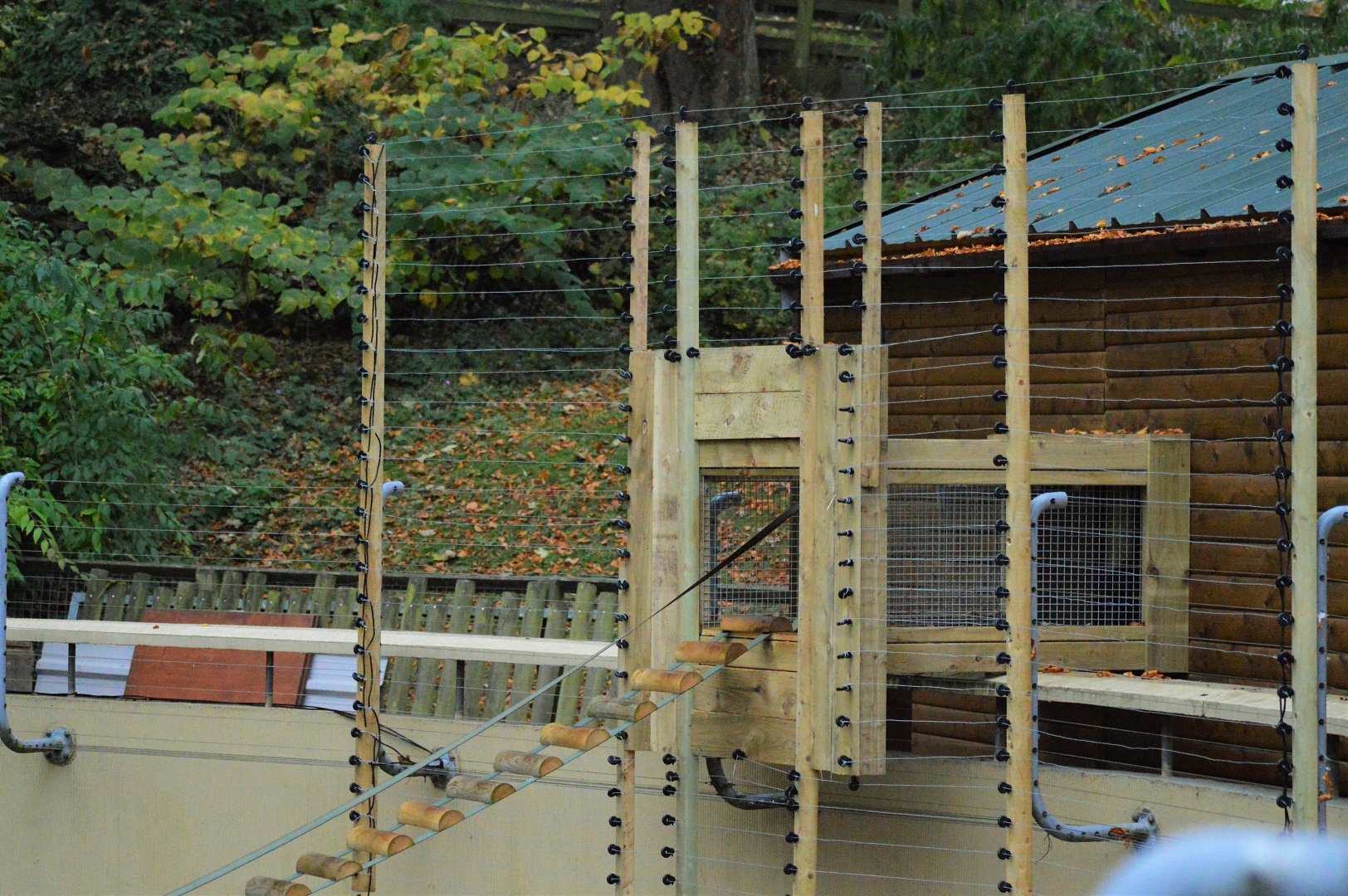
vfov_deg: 11.1
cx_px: 674
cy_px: 448
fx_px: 4602
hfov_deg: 16.7
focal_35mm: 123
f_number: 4
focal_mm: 82
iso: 6400
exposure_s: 1/2500
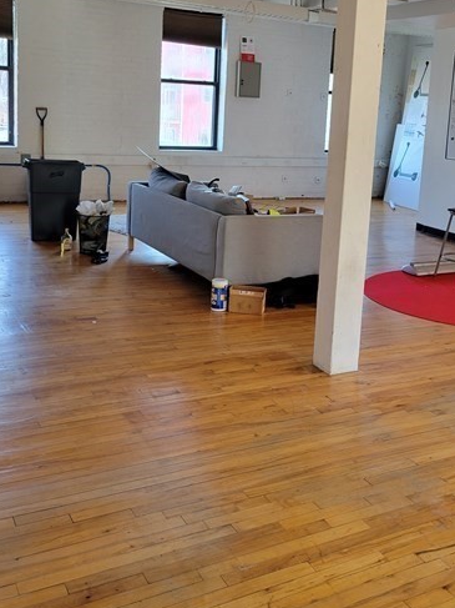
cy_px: 235
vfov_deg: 45.5
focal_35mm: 41
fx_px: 719
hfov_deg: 34.9
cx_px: 292
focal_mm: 5.4
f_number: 1.8
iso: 125
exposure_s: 1/120
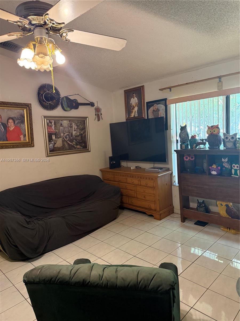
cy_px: 160
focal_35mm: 24
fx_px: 222
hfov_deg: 56.8
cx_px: 120
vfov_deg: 71.6
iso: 500
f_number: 1.78
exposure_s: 1/60
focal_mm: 6.76
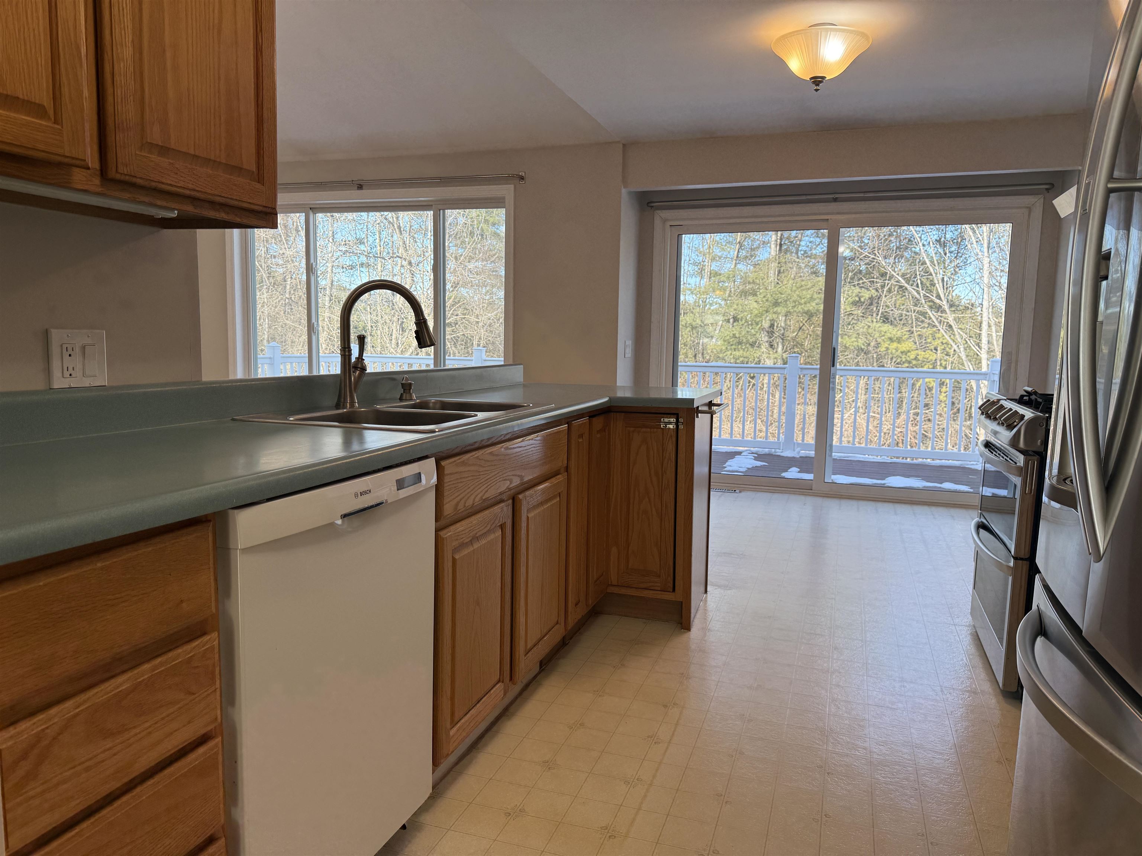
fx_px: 792
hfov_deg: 71.6
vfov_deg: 56.8
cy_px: 428
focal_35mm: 24
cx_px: 571
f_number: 1.78
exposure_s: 1/298
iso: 80
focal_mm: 6.76
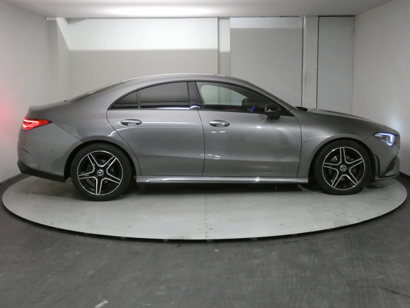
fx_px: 486
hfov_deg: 45.8
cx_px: 205
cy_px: 154
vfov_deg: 35.1
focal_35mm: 41
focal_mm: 7.3
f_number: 3.6
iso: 1250
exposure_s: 1/80
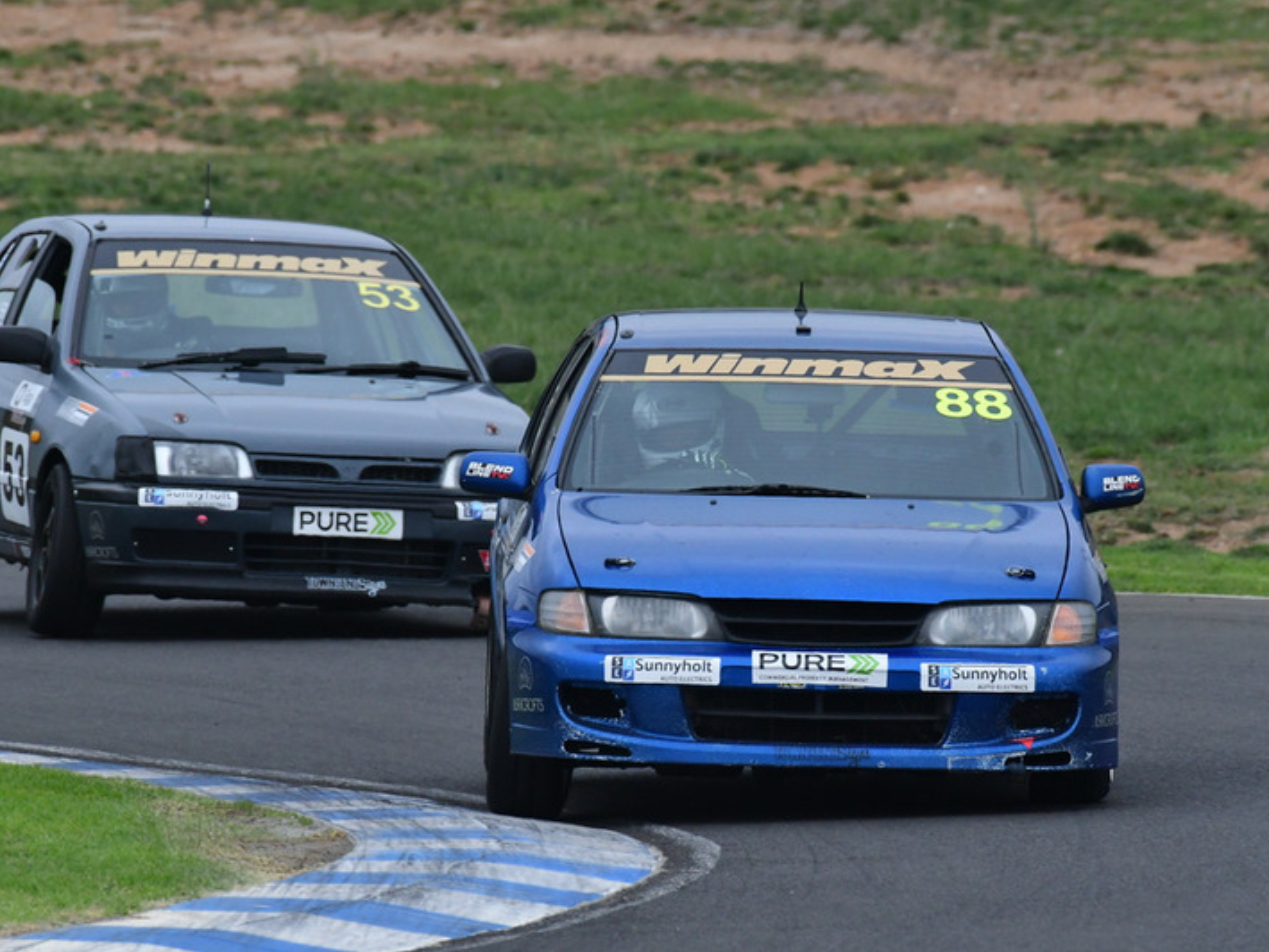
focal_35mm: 814
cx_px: 623
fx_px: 29846
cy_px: 476
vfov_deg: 1.8
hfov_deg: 2.4
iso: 2000
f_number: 10
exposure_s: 1/640
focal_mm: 500
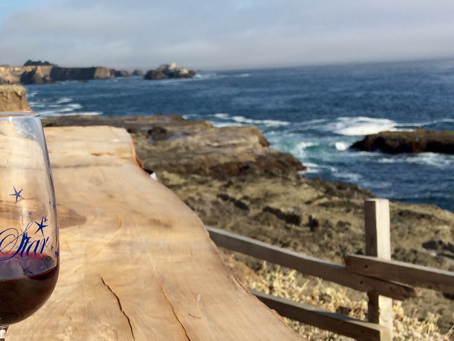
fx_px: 787
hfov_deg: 30.7
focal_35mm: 60
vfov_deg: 24.3
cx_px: 44
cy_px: 130
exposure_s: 1/2160
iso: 32
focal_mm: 4.15
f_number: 2.2
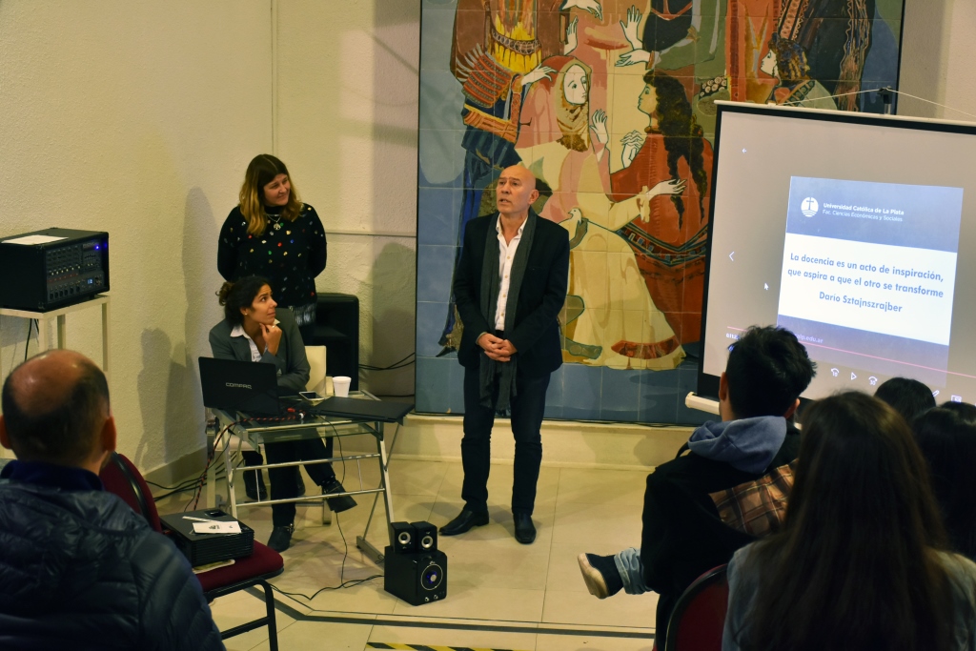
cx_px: 488
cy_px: 326
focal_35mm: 52
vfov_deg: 25.8
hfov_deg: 37.8
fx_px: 1423
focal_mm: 35
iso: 800
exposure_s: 1/80
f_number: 4.2
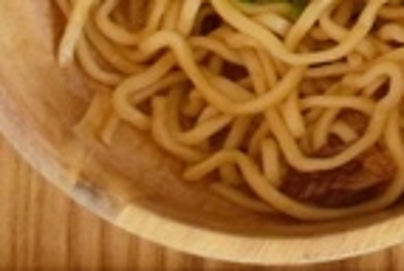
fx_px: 2823
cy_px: -512
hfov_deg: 7.6
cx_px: 1006
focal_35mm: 251
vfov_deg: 5.2
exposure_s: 1/160
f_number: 6.3
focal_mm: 24
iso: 1600
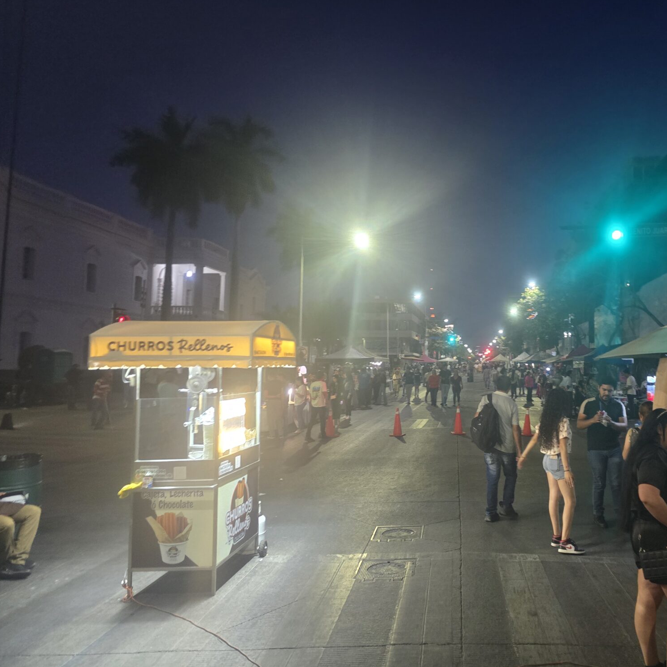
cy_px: 333
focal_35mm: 28
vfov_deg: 57.3
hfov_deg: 56.0
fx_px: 610
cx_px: 448
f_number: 1.7
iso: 800
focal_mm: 6.3
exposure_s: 1/60
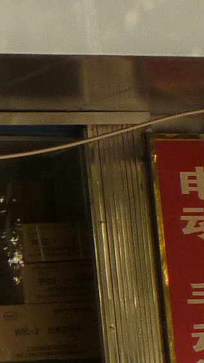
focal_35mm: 183
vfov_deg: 11.7
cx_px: -664
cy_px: 324
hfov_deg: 5.6
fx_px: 1761
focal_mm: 5.2
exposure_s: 1/200
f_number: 3.3
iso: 125
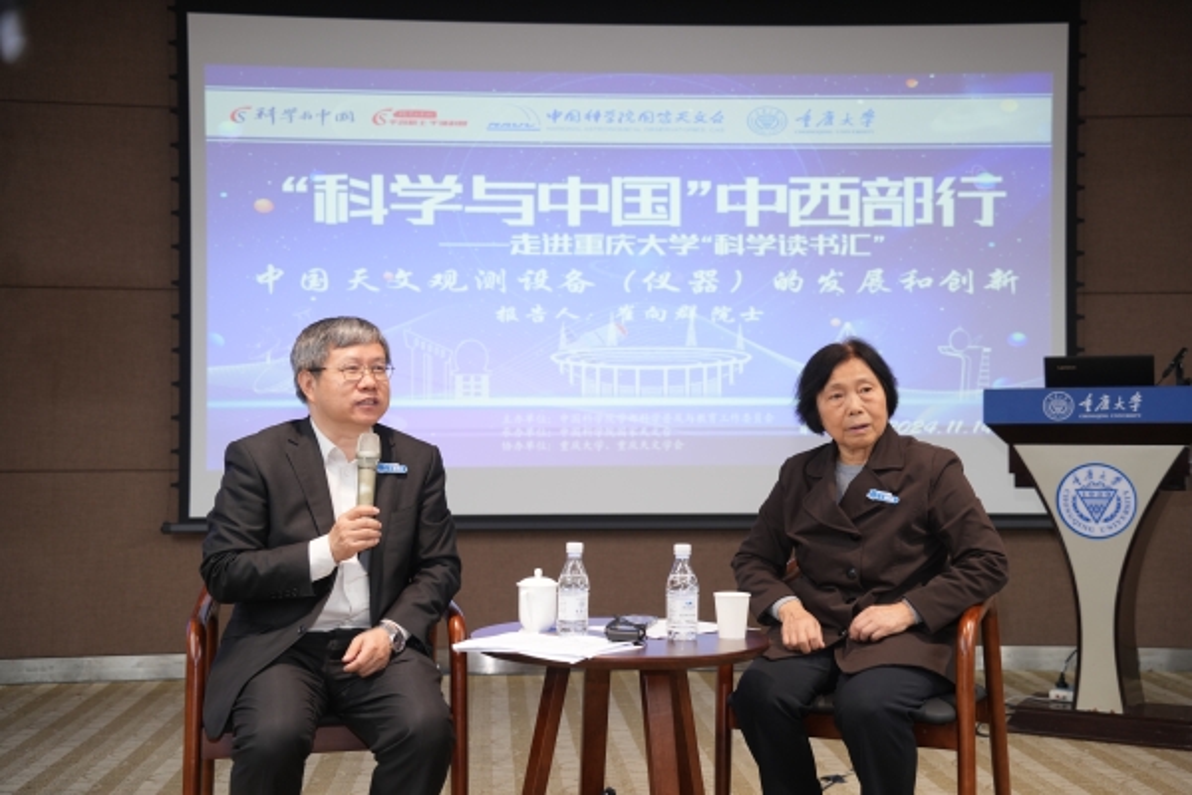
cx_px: 596
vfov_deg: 27.5
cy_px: 398
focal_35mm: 49
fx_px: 1622
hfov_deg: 40.3
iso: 640
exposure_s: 1/60
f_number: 3.5
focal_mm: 49
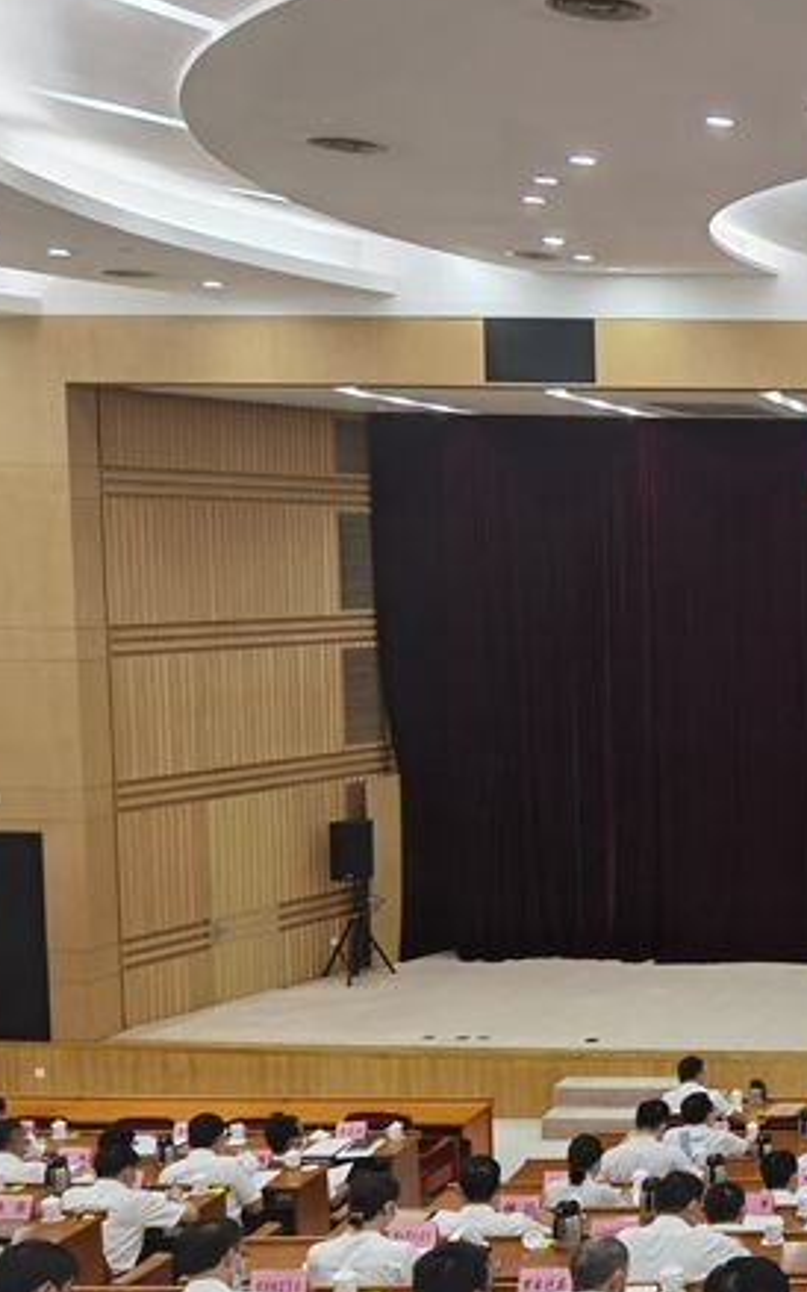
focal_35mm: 50
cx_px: 1278
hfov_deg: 21.0
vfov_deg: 40.3
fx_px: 1761
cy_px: 711
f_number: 1.9
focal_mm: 6.71
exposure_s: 1/80.6
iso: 50
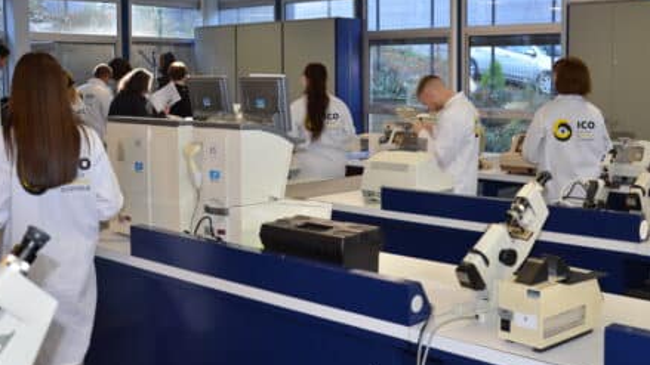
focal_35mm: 48
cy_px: 128
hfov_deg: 42.7
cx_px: 381
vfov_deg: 24.8
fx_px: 827
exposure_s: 1/80
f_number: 3.8
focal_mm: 24
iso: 400
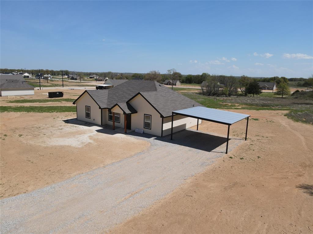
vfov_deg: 56.8
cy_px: 117
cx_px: 156
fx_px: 217
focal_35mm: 24
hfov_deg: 71.6
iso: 100
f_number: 2.8
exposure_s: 1/1000
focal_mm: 4.5
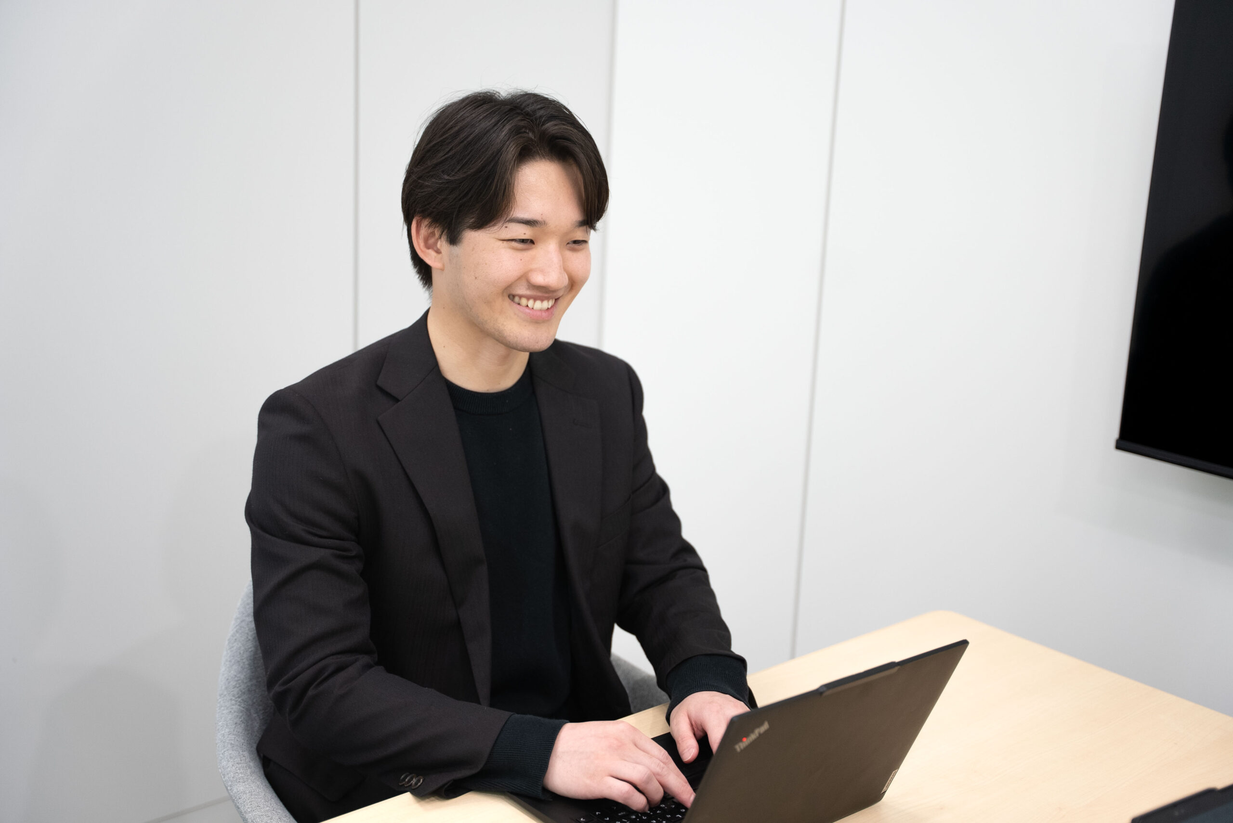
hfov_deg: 42.0
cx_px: 616
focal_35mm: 47
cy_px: 412
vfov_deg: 28.7
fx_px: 1607
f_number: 2.8
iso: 500
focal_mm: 46.9
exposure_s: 1/125
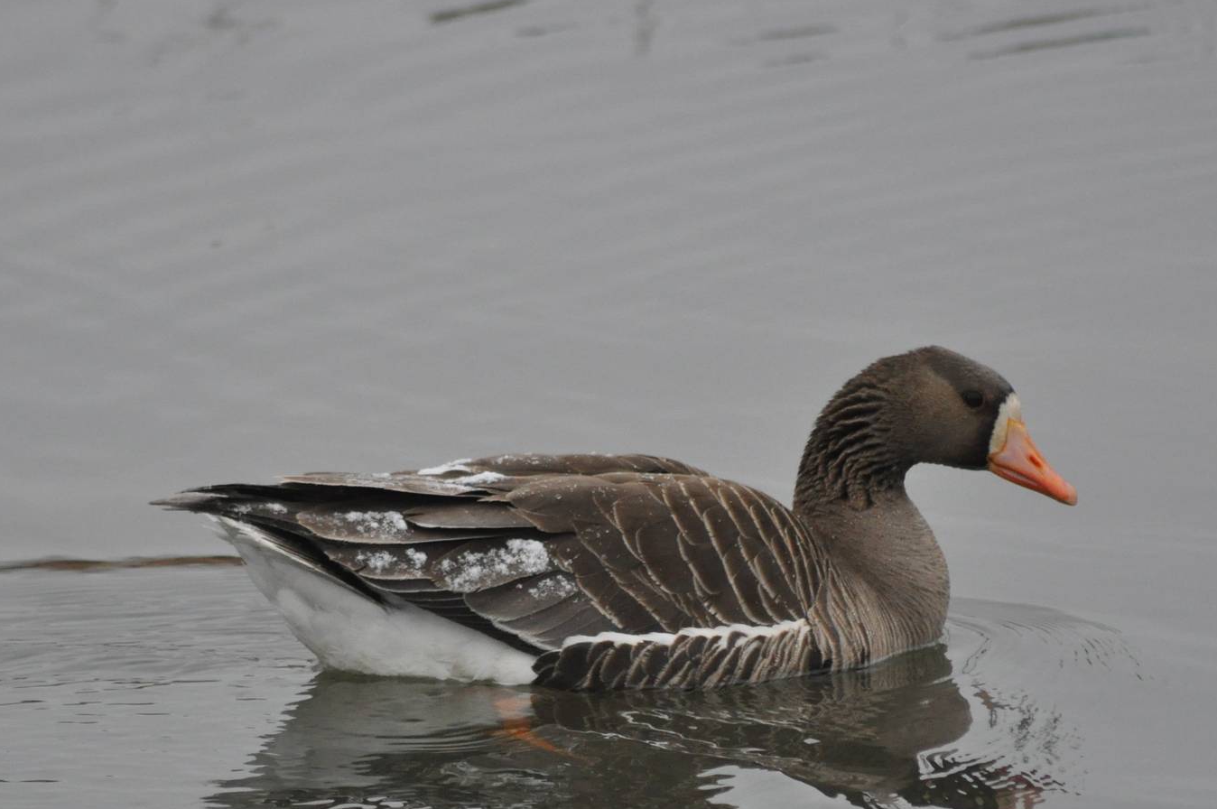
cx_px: 602
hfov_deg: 3.9
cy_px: 474
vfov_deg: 2.6
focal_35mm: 534
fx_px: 18034
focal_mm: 300
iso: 1400
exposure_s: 1/500
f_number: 5.6
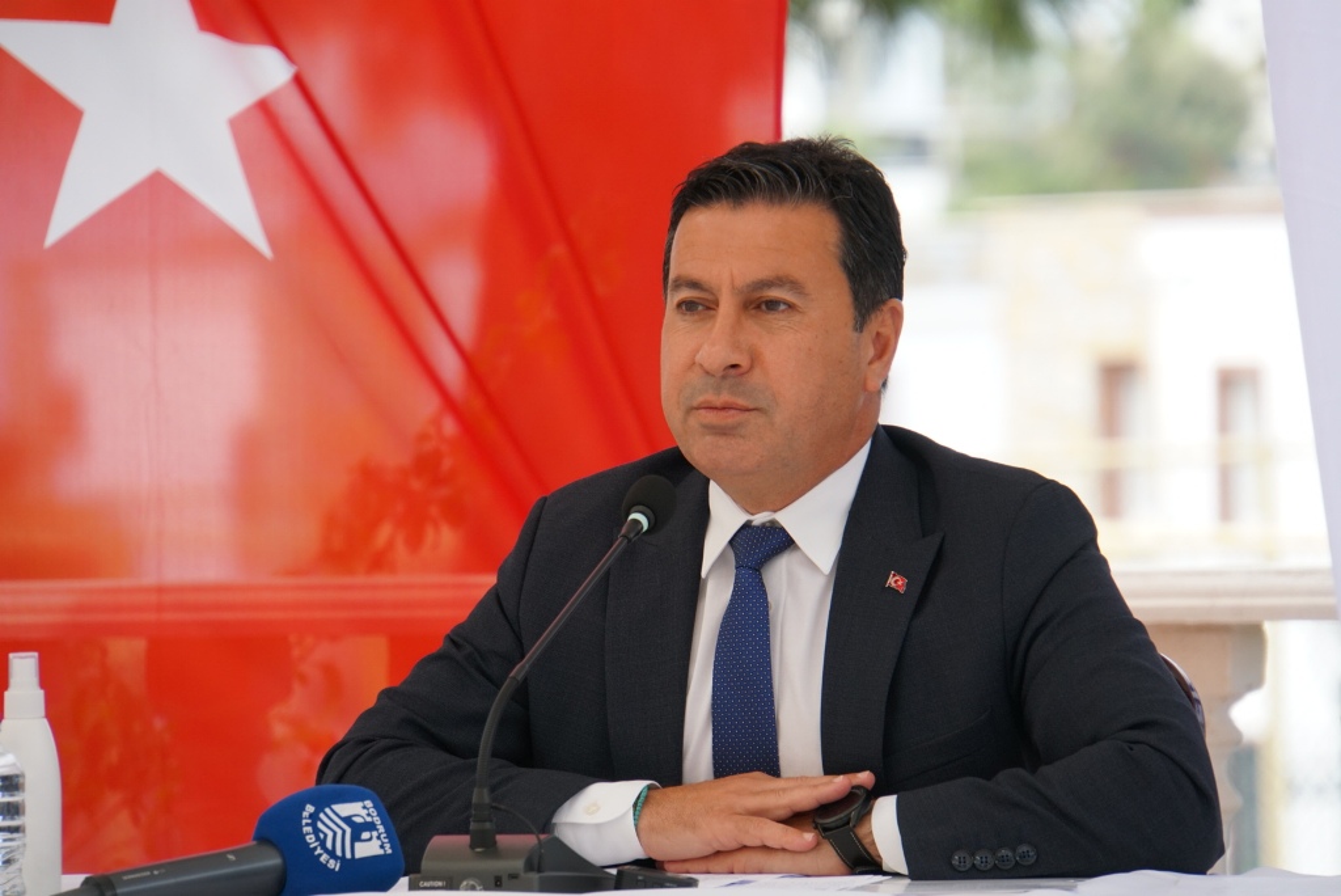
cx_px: 670
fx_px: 11181
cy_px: 448
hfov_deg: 6.9
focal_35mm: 300
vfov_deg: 4.6
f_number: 6.3
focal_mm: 200
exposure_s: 1/320
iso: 500
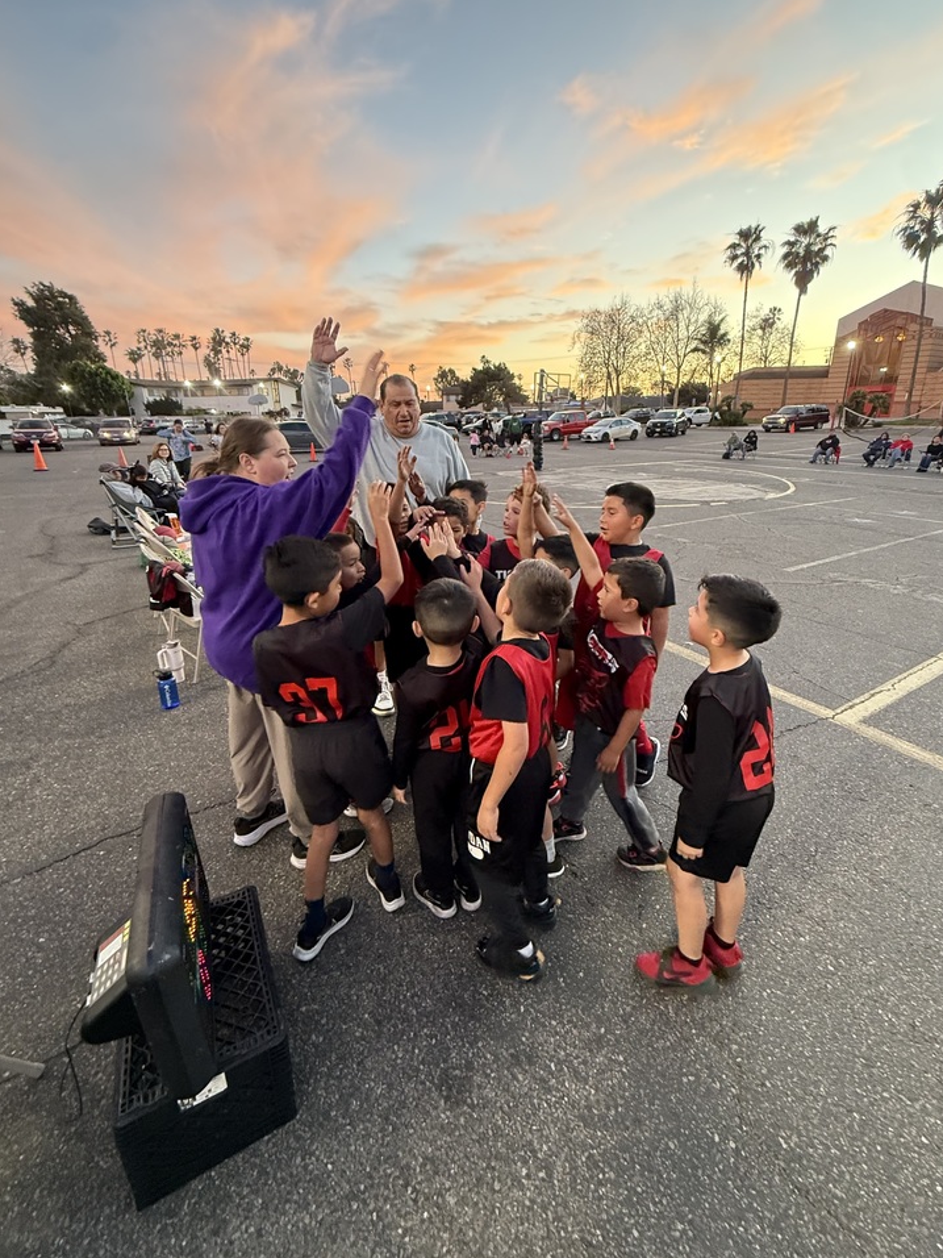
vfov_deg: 98.0
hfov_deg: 81.7
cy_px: 588
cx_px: 489
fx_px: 545
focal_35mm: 15
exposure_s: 1/94
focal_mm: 2.22
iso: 320
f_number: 2.2
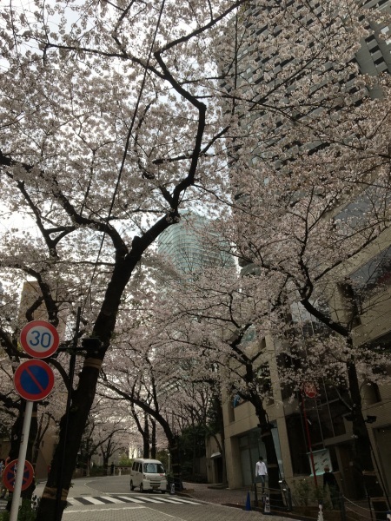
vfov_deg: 61.7
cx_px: 196
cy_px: 260
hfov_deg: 48.2
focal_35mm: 29
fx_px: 437
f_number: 2.2
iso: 25
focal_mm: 4.15
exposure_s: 1/371
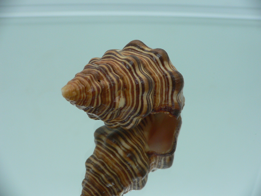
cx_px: 130
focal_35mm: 35
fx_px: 264
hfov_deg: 52.6
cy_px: 98
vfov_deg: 40.7
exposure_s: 1/60
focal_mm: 4.6
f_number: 2.8
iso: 100
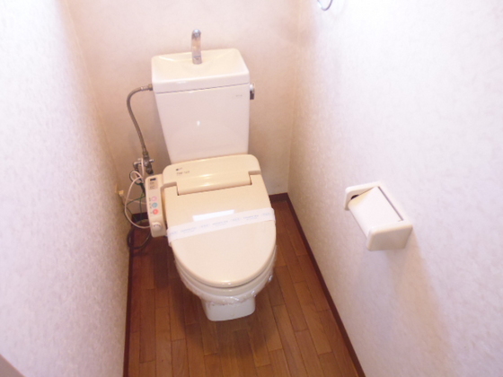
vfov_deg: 56.8
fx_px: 349
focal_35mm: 24
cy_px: 188
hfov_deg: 71.6
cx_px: 252
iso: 400
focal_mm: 4.3
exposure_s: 1/20
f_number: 2.8
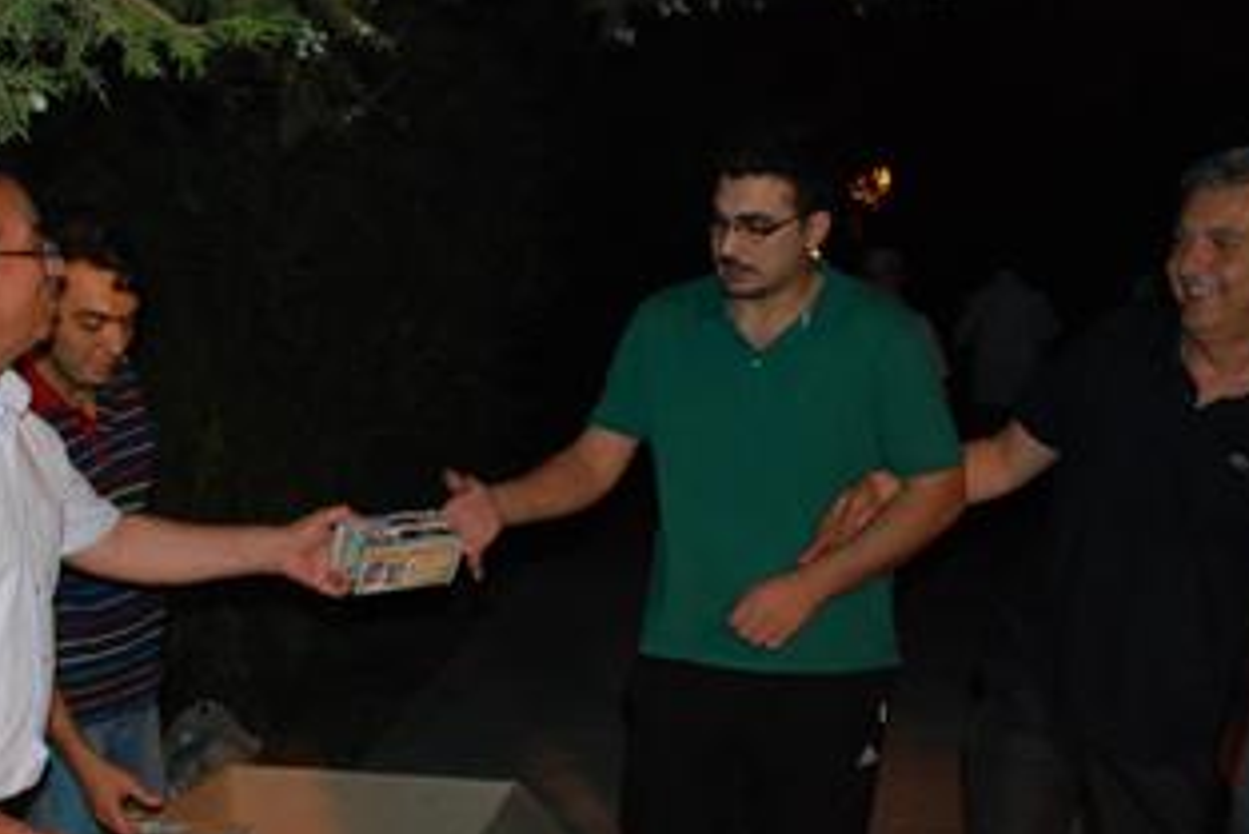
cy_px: 555
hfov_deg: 44.7
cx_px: 415
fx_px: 1492
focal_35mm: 43
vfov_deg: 31.0
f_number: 4.5
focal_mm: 20
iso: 640
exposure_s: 1/60
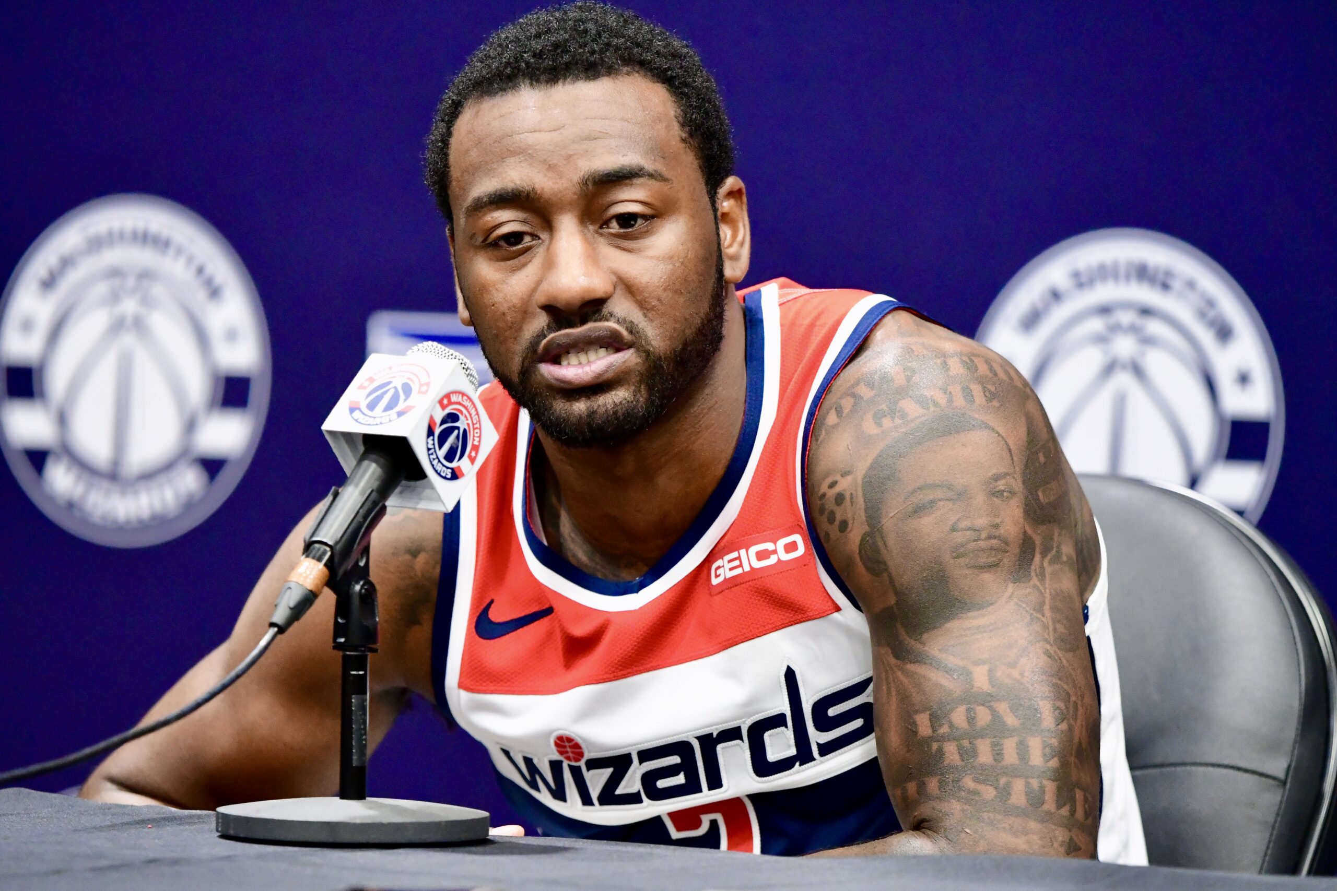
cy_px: 446
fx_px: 9192
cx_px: 668
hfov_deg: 8.3
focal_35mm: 248
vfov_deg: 5.6
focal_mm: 165
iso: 6400
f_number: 2.8
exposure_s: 1/500
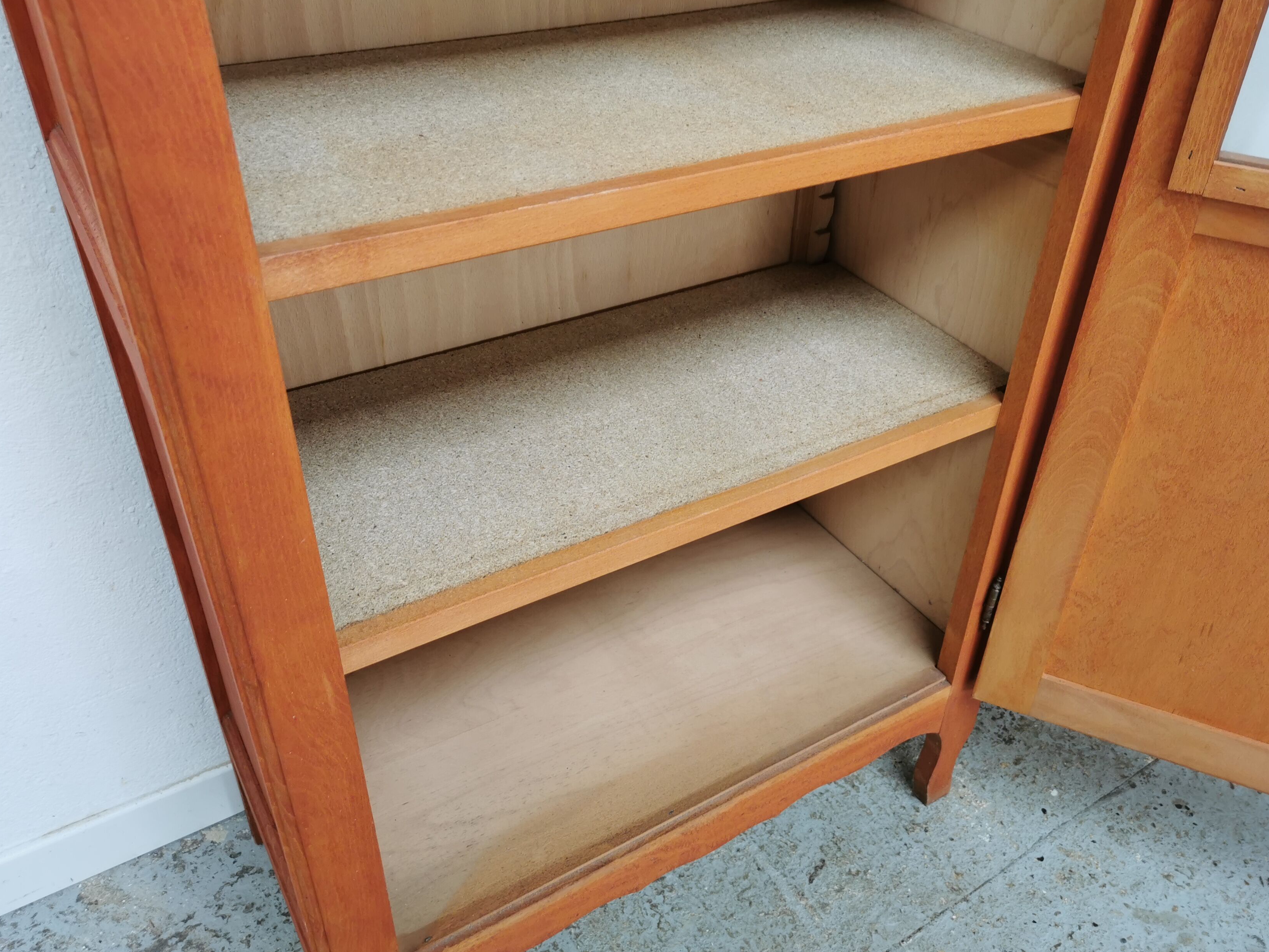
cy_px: 459
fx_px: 1100
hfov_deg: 59.9
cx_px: 688
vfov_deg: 46.8
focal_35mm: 30
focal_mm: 5.58
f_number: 1.8
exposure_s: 1/104
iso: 50
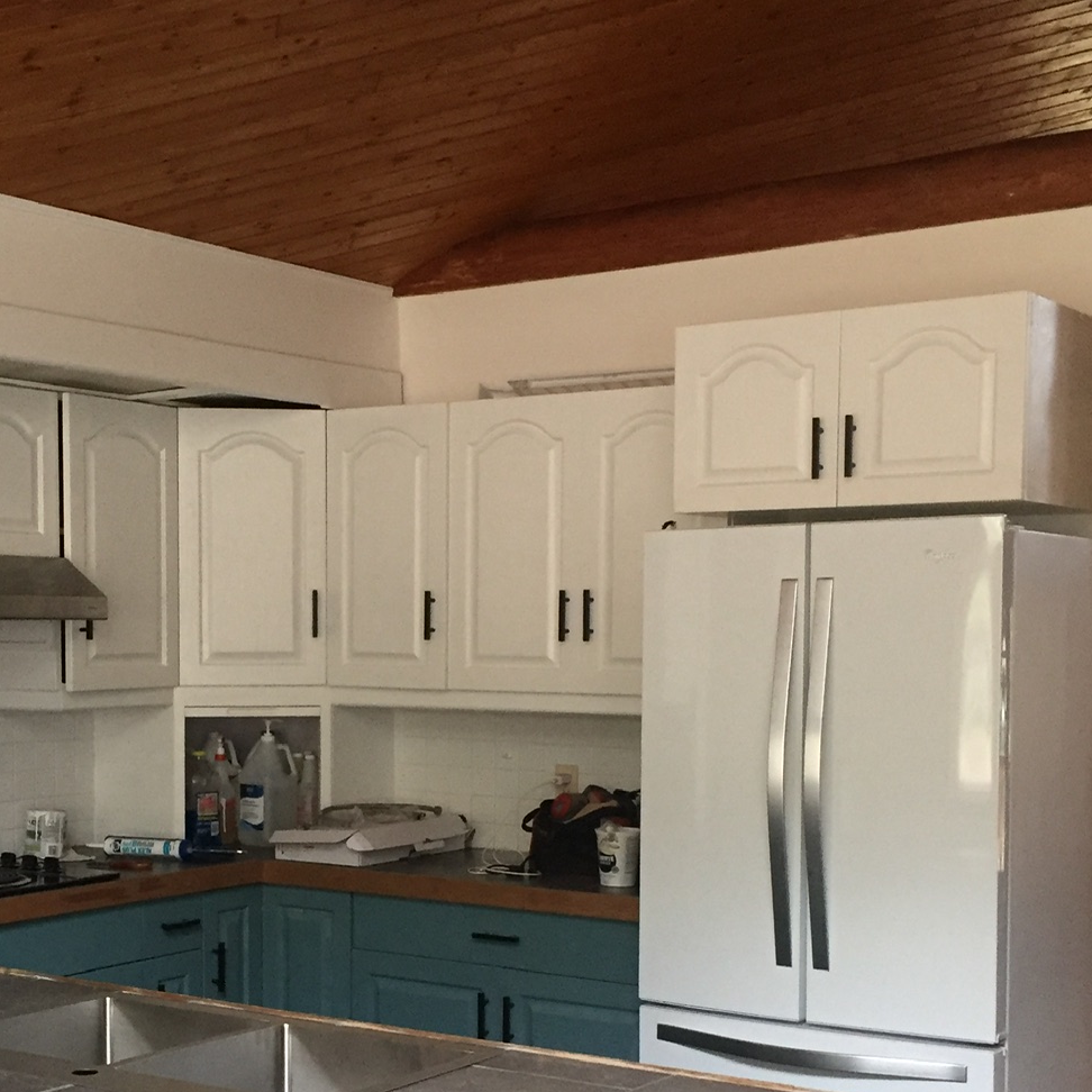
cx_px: 353
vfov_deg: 31.3
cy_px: 755
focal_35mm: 54
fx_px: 1927
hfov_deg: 31.4
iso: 160
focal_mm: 4.15
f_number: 2.2
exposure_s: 1/30
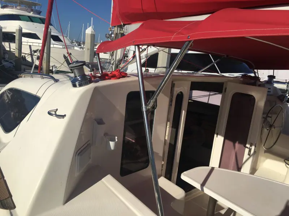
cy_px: 108
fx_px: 242
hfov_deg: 61.7
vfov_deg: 48.2
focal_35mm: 29
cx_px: 144
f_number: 2.2
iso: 25
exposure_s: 1/3846
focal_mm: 4.15
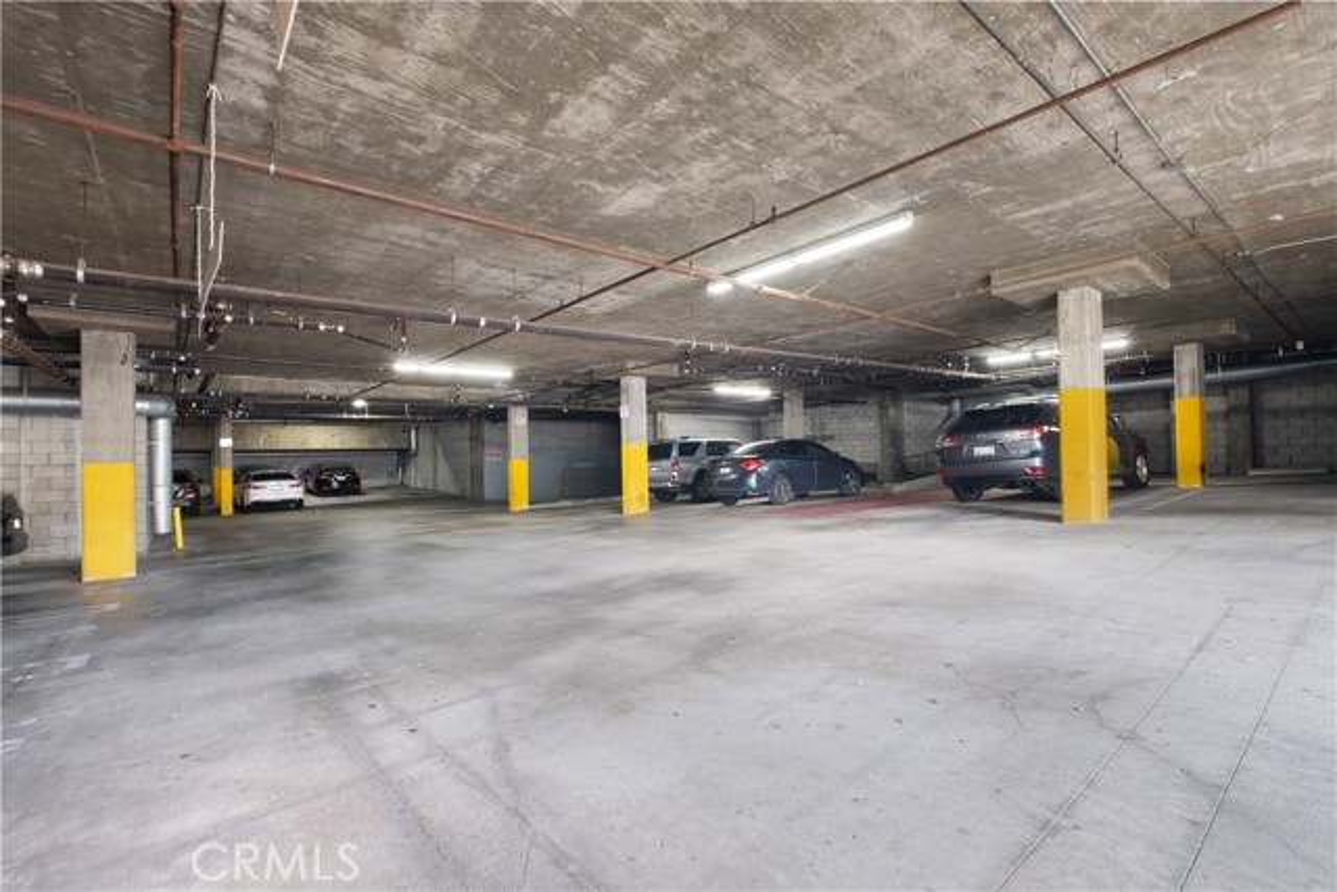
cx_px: 668
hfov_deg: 96.7
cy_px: 446
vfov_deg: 73.8
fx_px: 594
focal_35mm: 16
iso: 200
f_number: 9
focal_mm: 10.5
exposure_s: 2
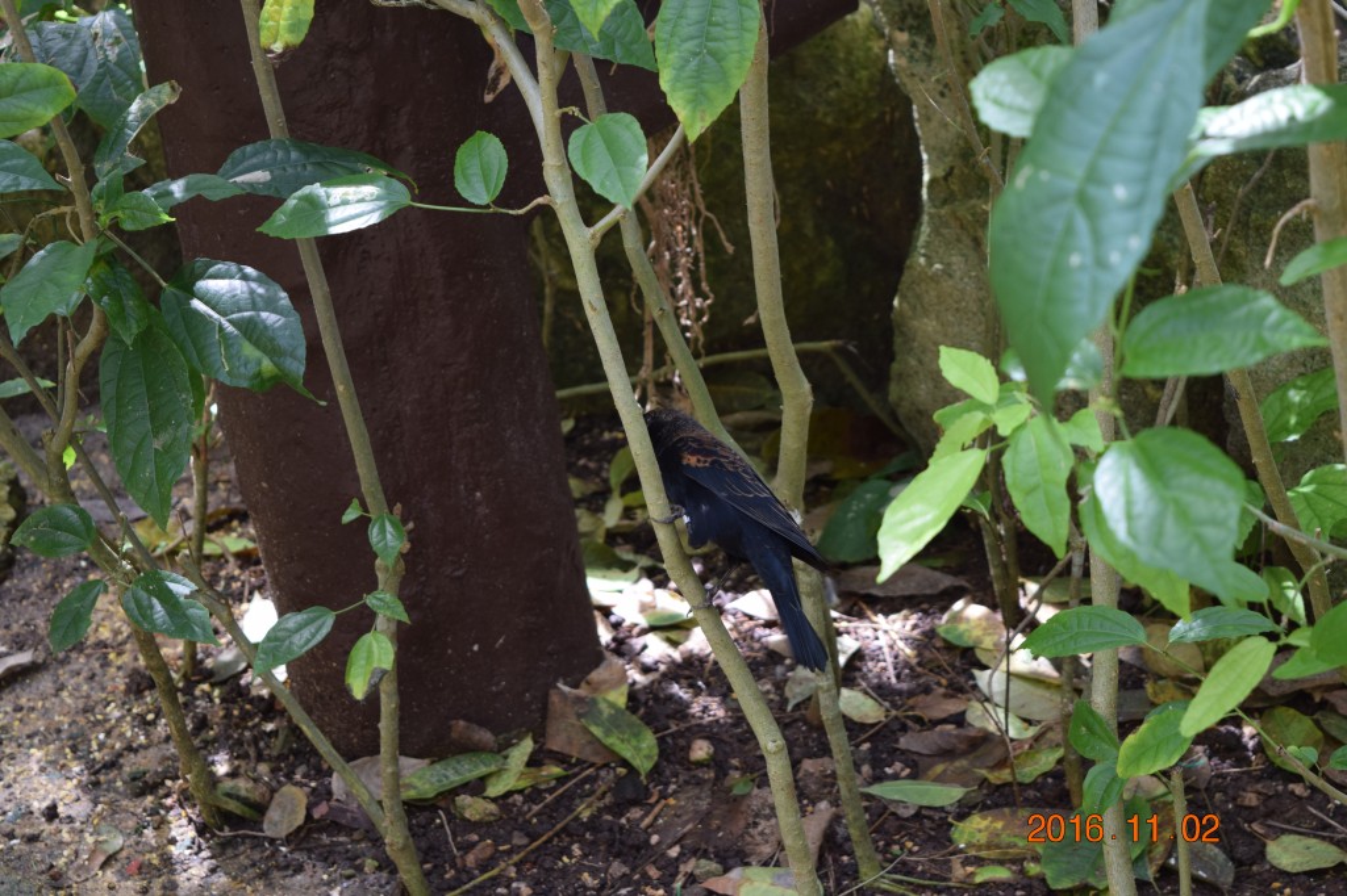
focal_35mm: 82
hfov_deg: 24.6
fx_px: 3086
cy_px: 448
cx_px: 674
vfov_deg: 16.5
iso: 400
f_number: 6.3
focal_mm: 55
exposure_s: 1/125
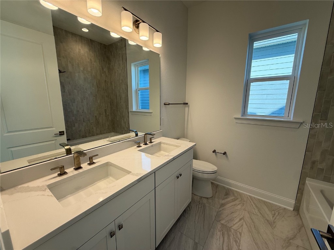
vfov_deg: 85.7
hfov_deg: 102.1
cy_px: 125
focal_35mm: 14
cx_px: 167
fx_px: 135
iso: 50
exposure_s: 1/120
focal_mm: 2.22
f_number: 2.2
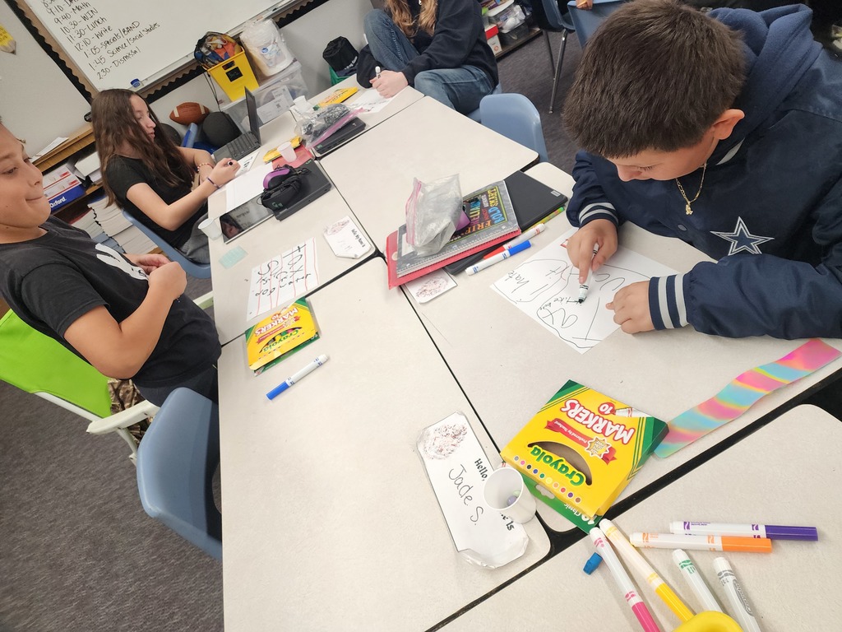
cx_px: 421
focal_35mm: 23
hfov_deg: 73.9
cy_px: 316
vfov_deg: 58.9
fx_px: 559
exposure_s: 1/120
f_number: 1.8
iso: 200
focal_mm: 6.4
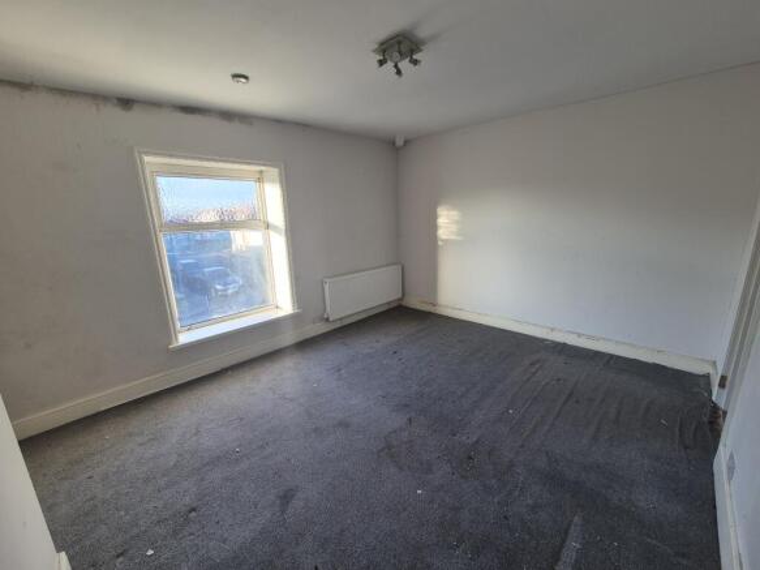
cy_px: 285
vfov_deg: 89.9
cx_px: 380
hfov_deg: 106.2
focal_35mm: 13
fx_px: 285
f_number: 2.2
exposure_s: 1/50
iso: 64
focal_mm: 2.2
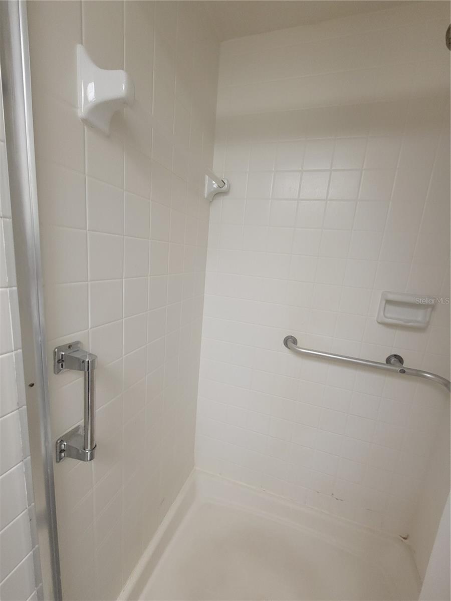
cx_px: 226
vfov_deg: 106.2
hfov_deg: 89.9
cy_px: 300
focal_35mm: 13
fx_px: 226
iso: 400
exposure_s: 1/60
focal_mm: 2.2
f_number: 2.2
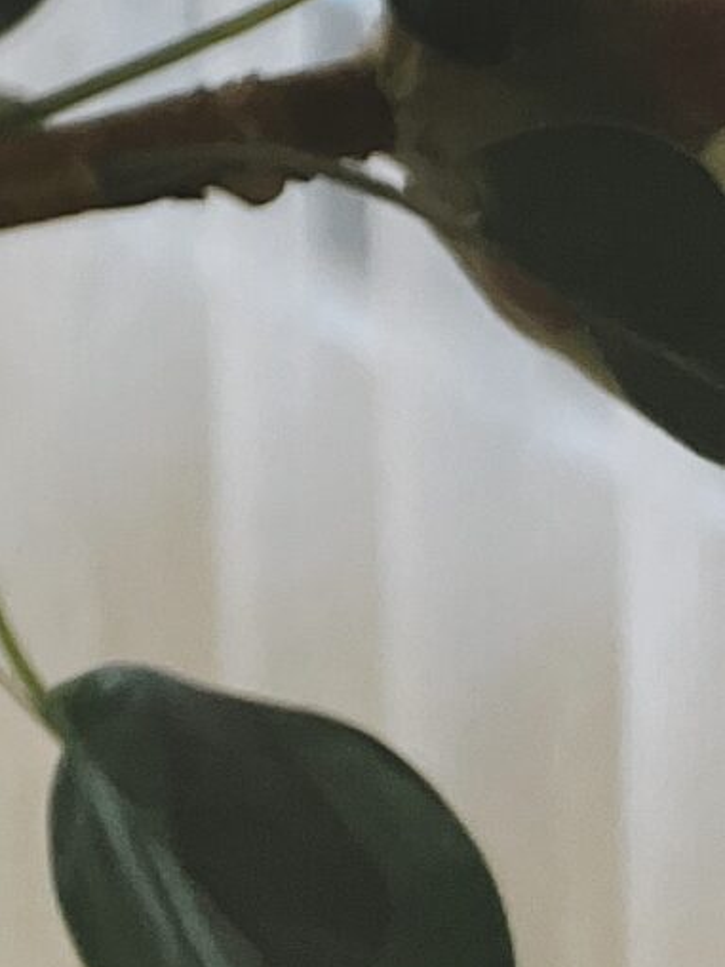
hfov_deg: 9.8
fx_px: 3658
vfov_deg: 12.3
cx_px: -1098
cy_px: -1266
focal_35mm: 131
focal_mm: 5.7
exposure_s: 1/100
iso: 100
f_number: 1.5
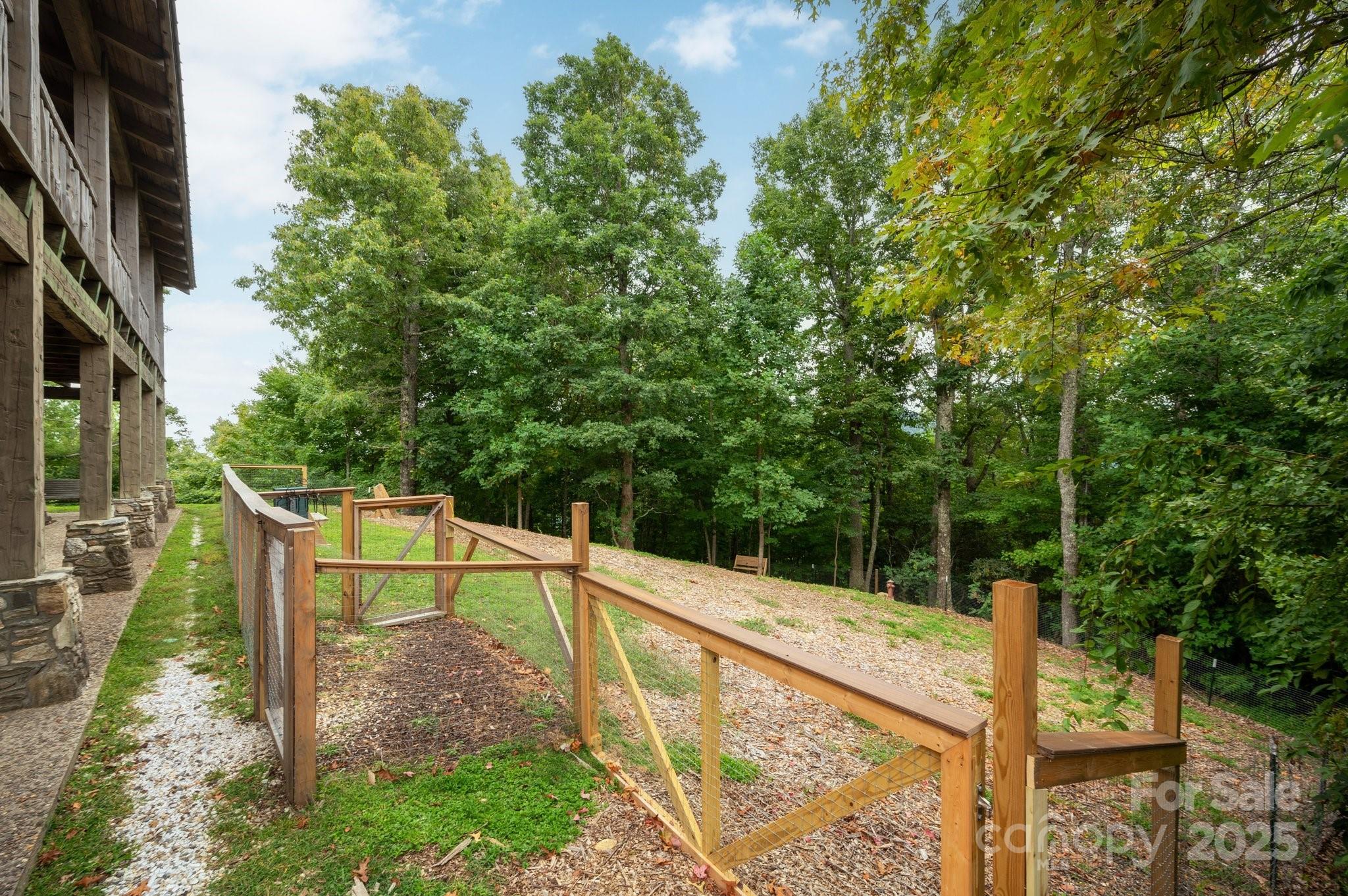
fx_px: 524
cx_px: 674
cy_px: 448
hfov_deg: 104.3
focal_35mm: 14
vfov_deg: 81.1
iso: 200
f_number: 8
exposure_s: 1/30
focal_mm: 14
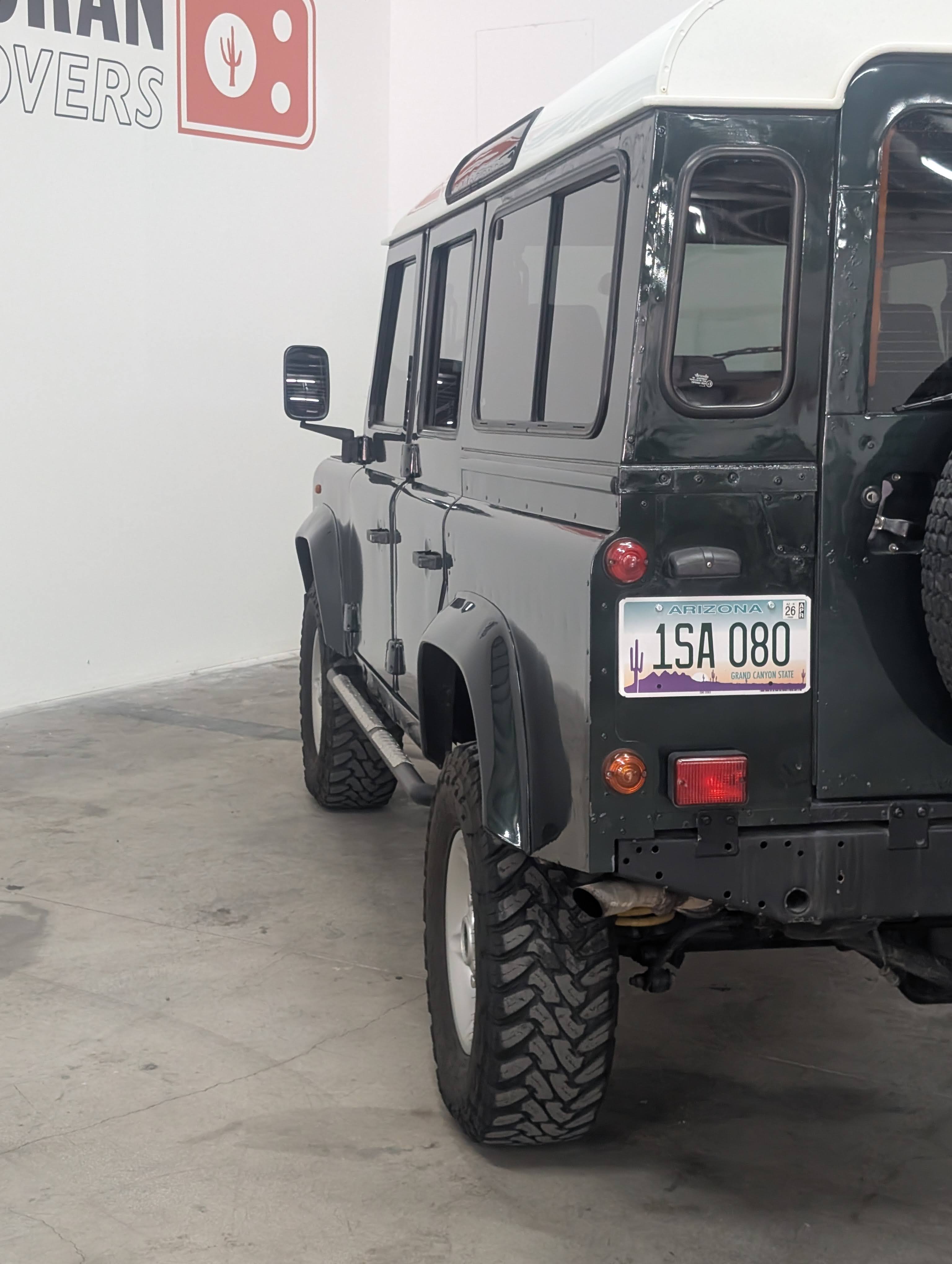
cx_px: 476
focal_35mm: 49
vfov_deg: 38.9
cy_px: 632
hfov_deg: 29.7
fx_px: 1792
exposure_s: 1/120
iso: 861
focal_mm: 6.9
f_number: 1.68
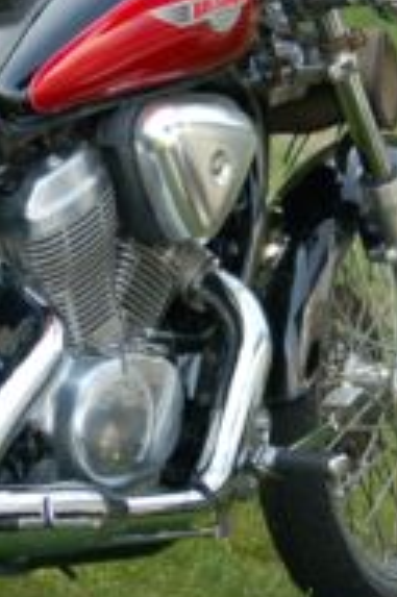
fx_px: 4126
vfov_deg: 8.3
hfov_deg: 5.5
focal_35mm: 249
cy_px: 206
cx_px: -48
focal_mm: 70
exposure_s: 1/500
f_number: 4
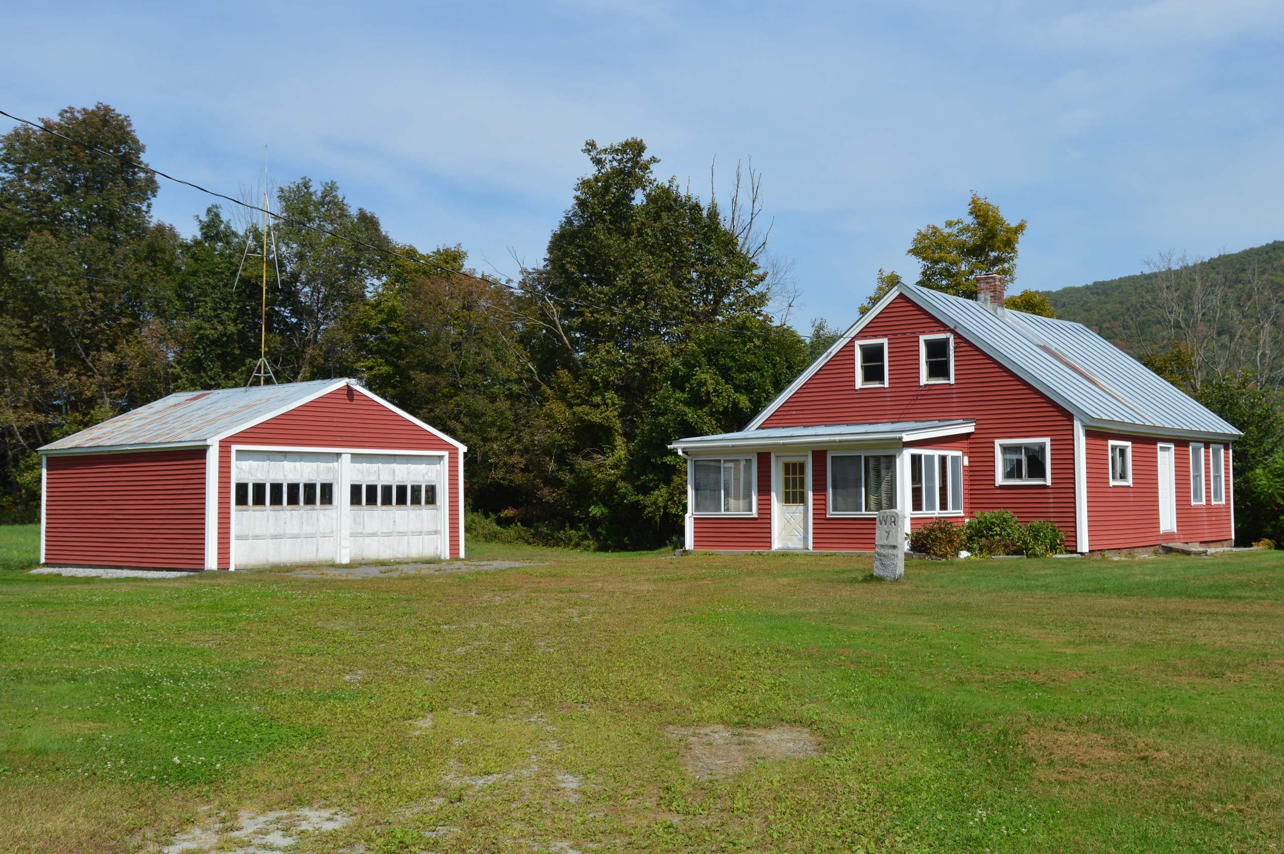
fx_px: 1425
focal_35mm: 40
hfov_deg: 48.3
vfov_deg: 33.3
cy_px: 386
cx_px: 742
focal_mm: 22
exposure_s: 1/320
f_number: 9
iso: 100
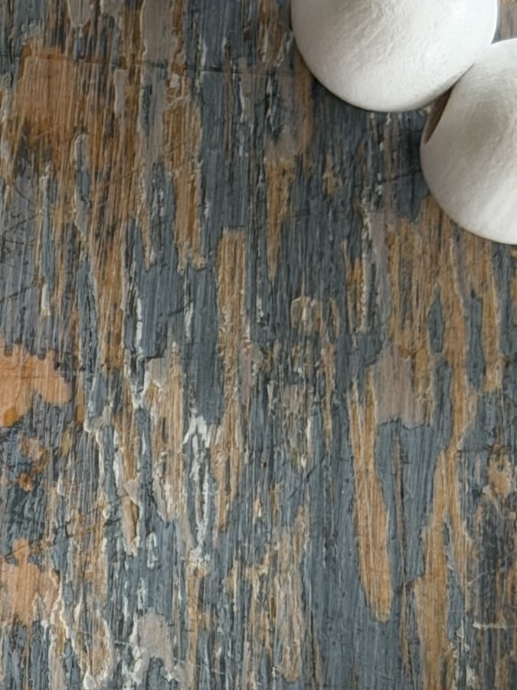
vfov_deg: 9.1
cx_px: -545
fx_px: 4281
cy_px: 726
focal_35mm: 215
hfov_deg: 6.7
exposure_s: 1/60
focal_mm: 6.76
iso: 160
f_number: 1.78
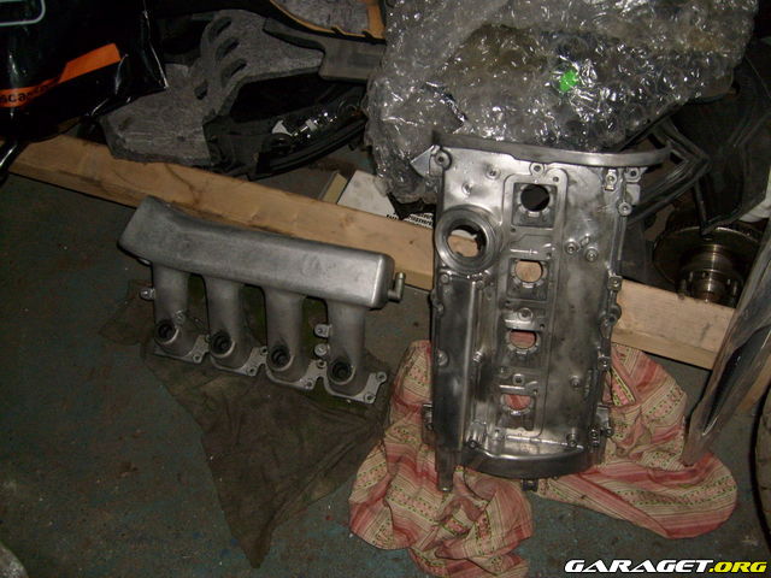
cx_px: 386
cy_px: 289
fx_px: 780
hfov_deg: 52.6
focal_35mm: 35
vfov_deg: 40.7
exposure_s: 1/45
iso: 100
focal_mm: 5.8
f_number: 2.8
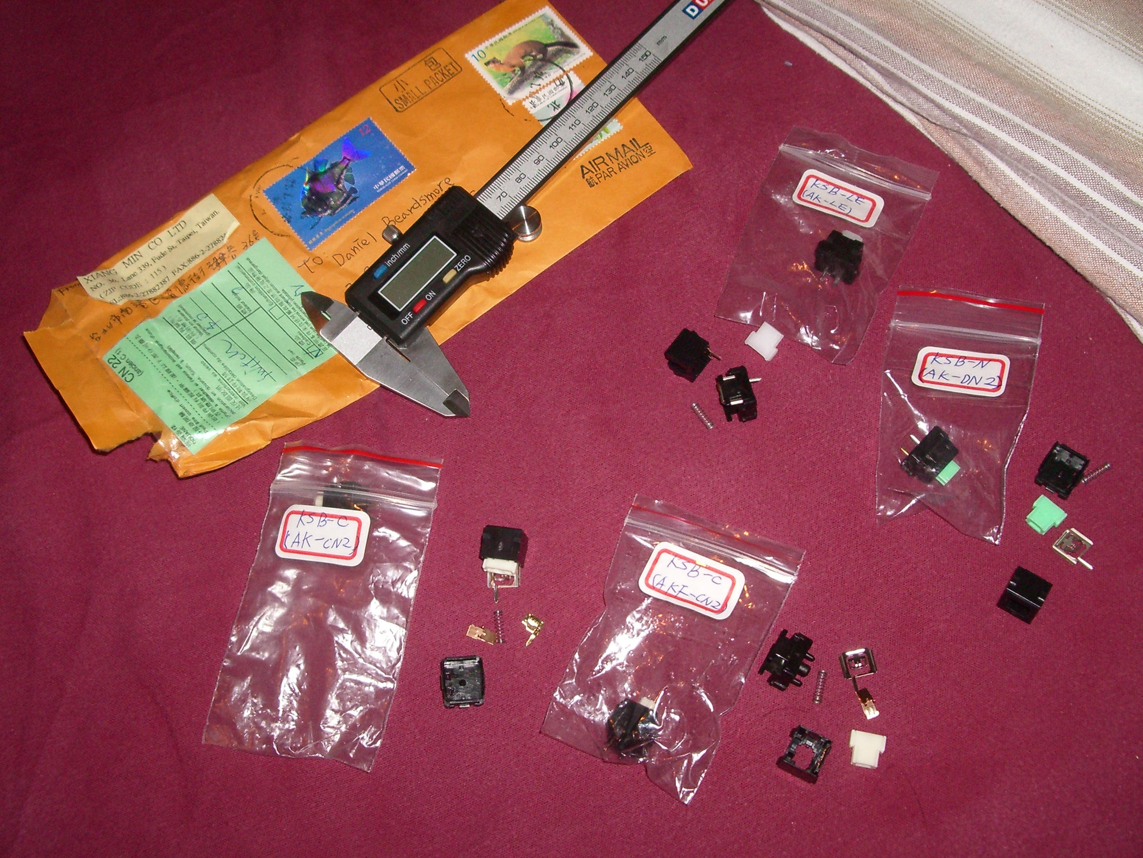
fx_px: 1354
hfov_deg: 45.8
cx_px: 572
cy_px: 429
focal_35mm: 41
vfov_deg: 35.1
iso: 200
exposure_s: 1/60
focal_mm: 6.8
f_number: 2.8
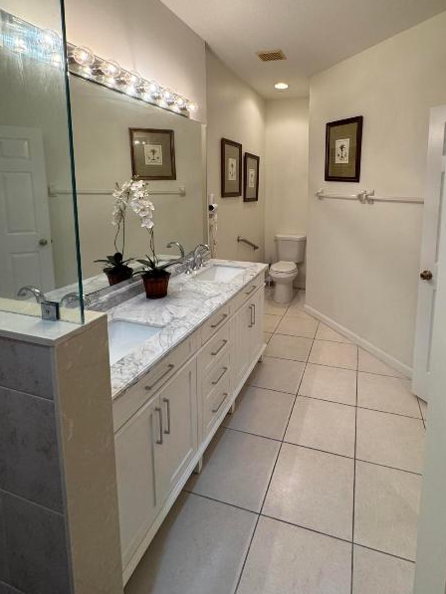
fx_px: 309
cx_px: 274
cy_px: 220
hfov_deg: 70.7
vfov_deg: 85.9
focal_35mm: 18
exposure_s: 1/120
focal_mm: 2.22
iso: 160
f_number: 2.2
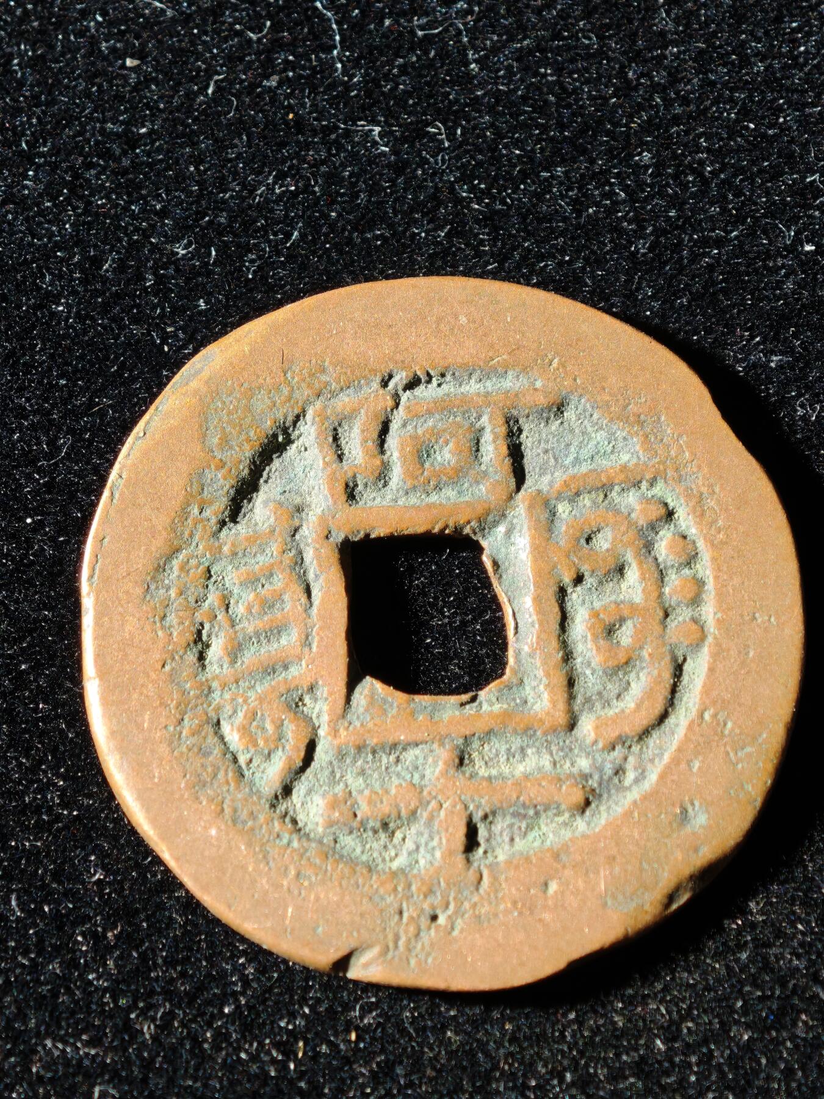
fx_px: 3586
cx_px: 412
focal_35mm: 113
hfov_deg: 13.1
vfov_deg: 17.4
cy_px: 550
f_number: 2
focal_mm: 9
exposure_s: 1/100
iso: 320
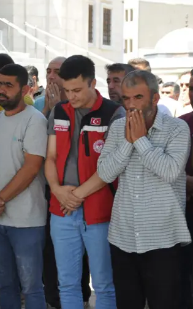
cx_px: 47
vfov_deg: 18.6
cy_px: 145
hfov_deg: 11.7
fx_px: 943
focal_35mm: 112
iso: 200
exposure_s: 1/250
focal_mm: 42
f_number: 7.1
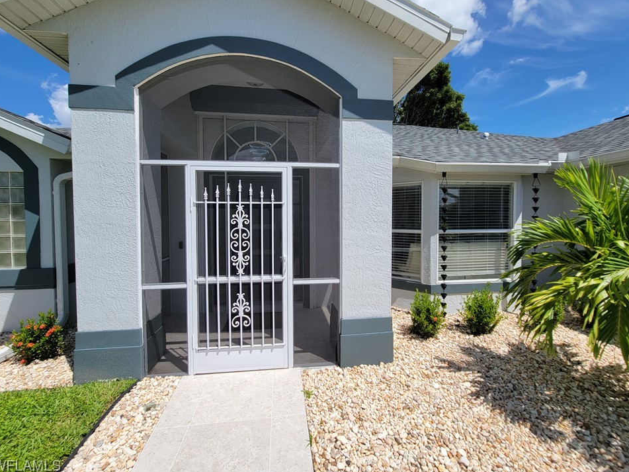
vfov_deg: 85.6
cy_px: 226
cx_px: 319
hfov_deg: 102.1
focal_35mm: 14
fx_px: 254
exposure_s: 1/2289
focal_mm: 2.2
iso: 50
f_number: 2.2
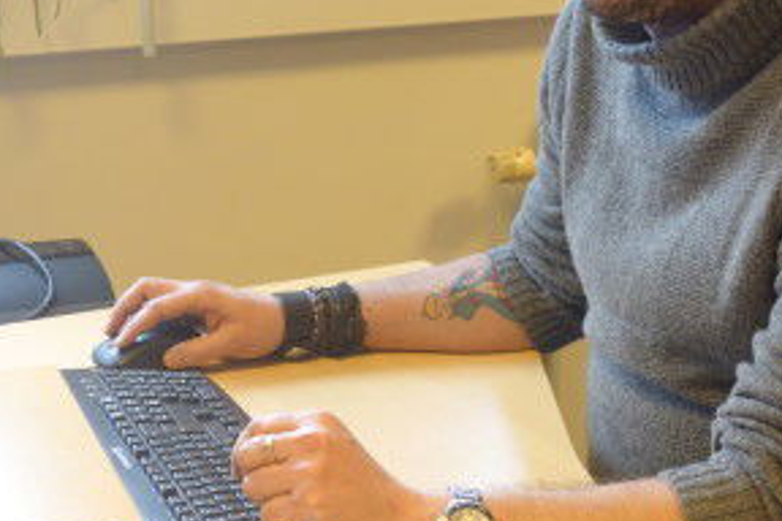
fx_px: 2042
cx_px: 500
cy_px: 195
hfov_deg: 21.6
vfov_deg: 14.5
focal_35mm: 94
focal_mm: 16.01
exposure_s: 1/50
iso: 500
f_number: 3.2
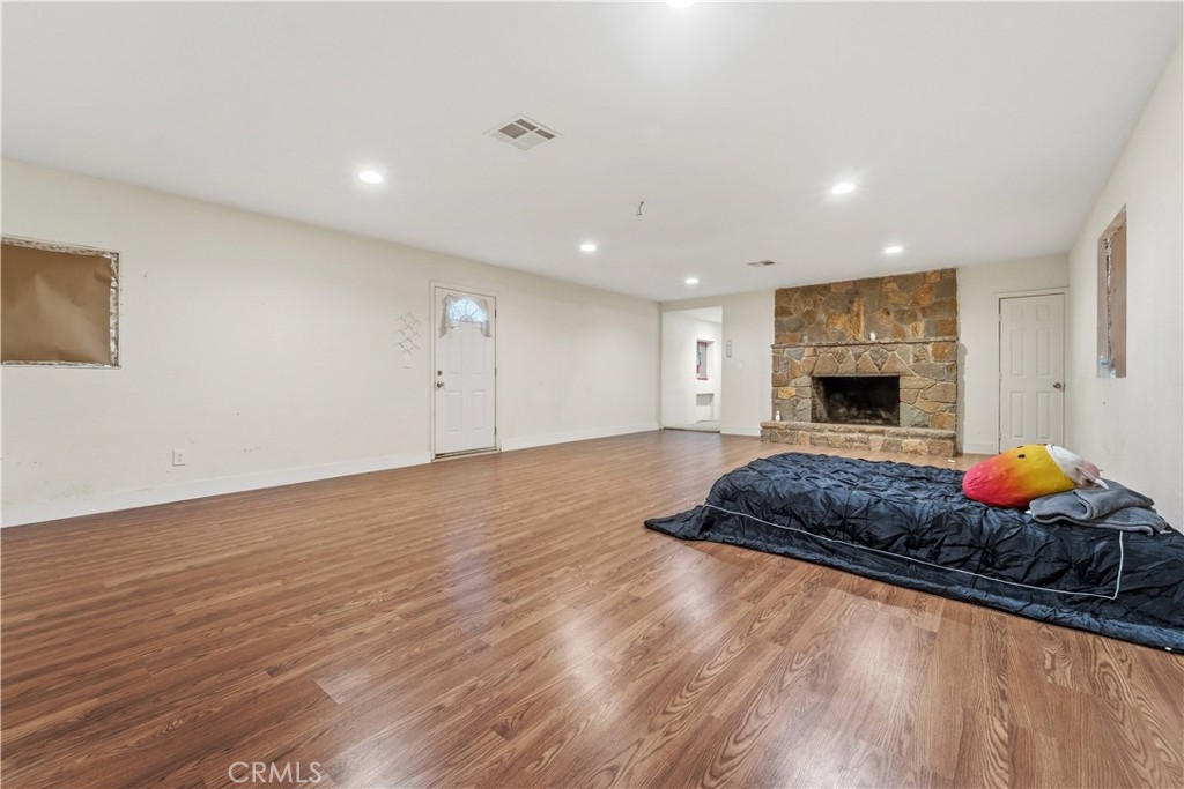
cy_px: 394
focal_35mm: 14
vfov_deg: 81.2
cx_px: 592
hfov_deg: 104.2
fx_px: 460
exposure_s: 1/3
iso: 1600
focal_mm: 14
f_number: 9
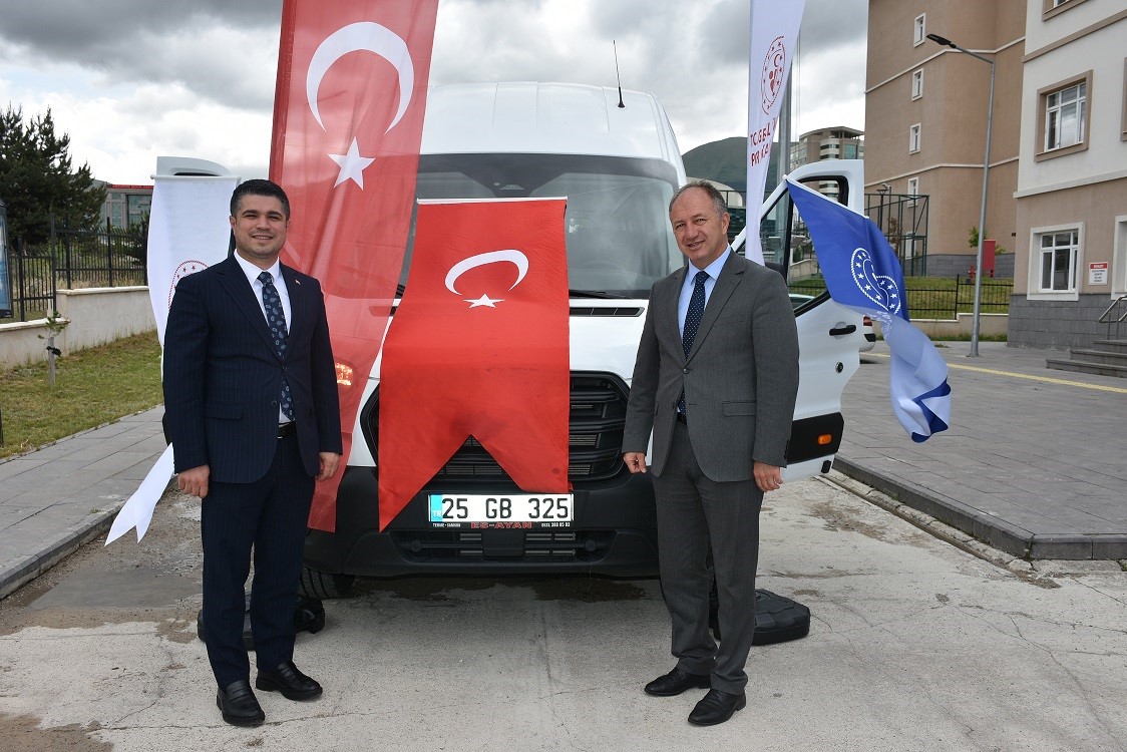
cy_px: 376
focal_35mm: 33
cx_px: 564
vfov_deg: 40.0
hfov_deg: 57.2
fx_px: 1033
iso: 100
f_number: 7.1
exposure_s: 1/250
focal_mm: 22
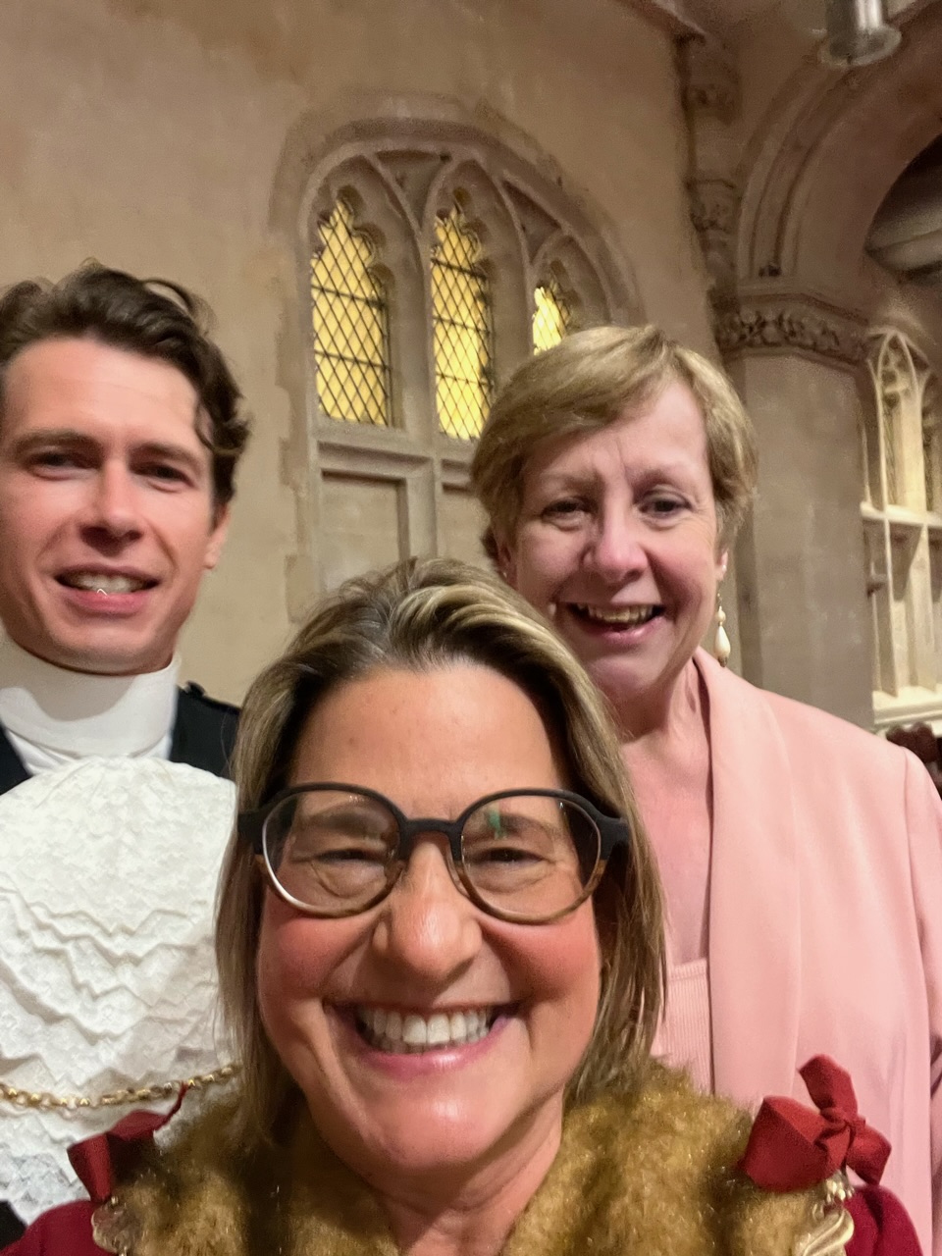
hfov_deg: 46.8
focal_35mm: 30
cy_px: 628
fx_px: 1089
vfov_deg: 60.0
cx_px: 471
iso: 500
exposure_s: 1/17
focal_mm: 2.71
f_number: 2.2
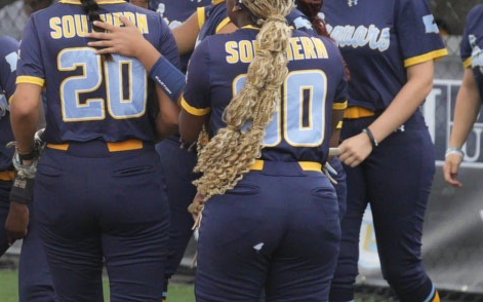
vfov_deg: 1.9
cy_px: 127
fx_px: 9211
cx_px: -126
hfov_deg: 3.0
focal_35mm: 700
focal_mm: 200
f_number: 3.5
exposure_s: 1/4000
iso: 3200
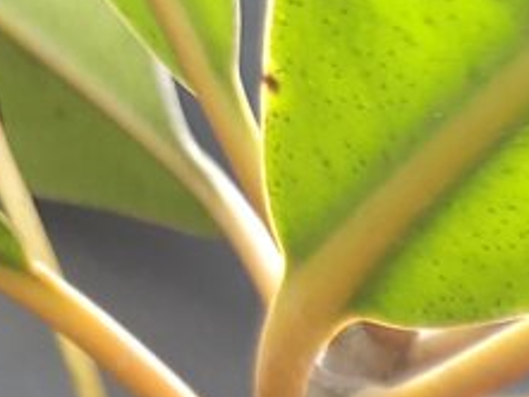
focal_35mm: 141
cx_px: 788
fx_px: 2156
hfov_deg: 13.2
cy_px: 1064
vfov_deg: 9.1
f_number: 1.7
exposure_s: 1/50
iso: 100
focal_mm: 3.92
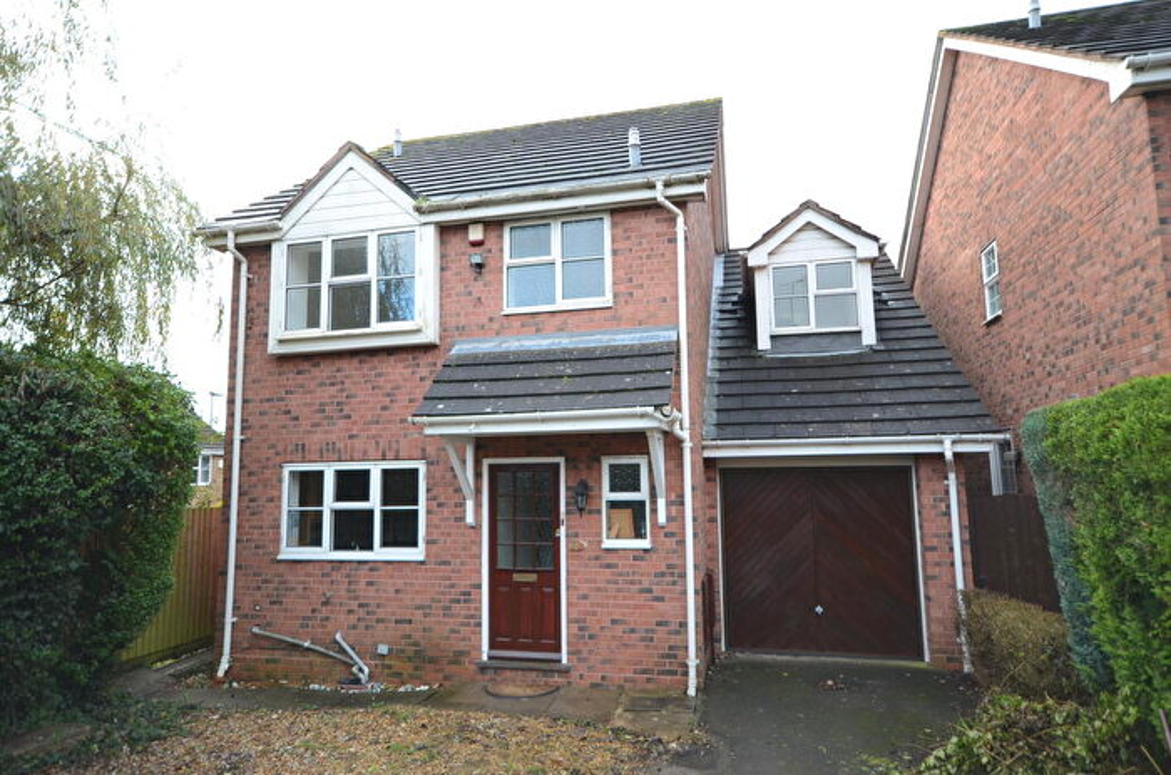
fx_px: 681
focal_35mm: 21
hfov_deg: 81.3
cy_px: 388
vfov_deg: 59.2
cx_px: 586
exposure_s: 1/40
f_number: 4.8
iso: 100
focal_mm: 14
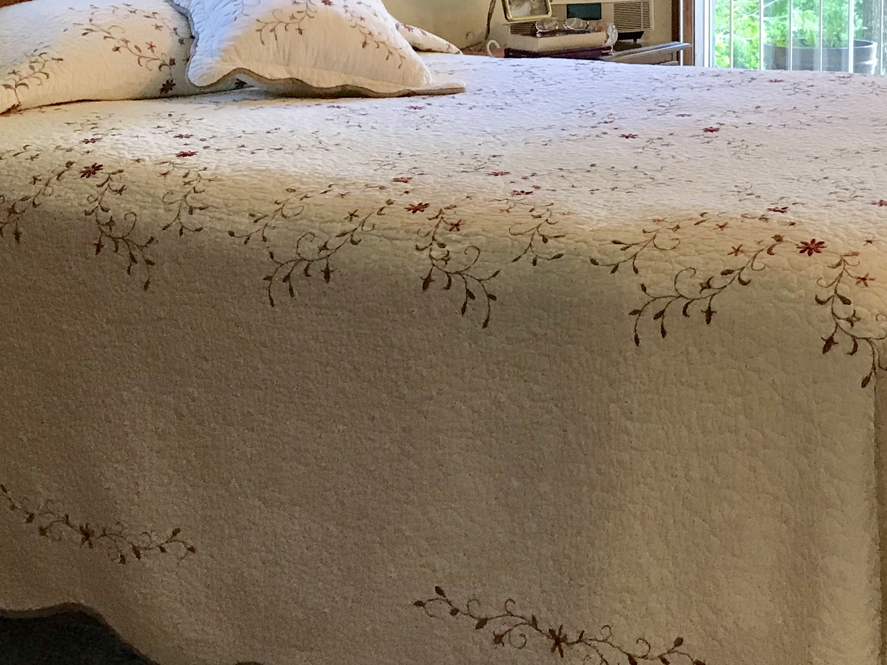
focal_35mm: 68
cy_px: 40
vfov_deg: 21.1
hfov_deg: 28.1
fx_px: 1742
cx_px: 673
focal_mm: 3.99
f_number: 1.8
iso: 32
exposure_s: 1/30
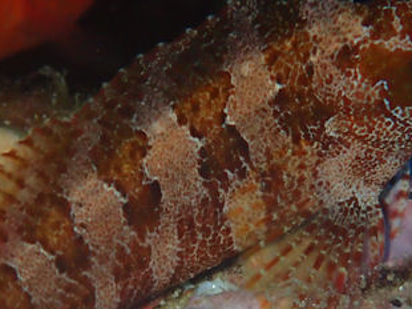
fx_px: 2343
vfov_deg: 7.5
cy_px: 188
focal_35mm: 197
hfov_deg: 10.0
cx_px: 215
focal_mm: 18
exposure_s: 1/200
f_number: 6.3
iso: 400
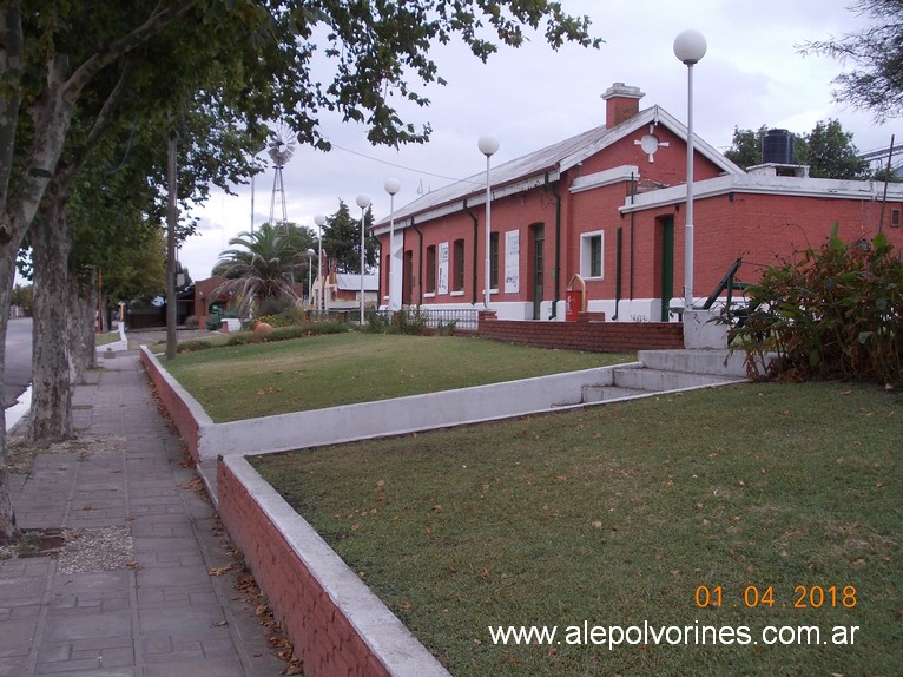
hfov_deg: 43.9
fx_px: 1121
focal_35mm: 43
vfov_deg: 33.6
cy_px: 338
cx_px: 452
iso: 80
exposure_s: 1/160
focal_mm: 6.1
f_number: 3.3
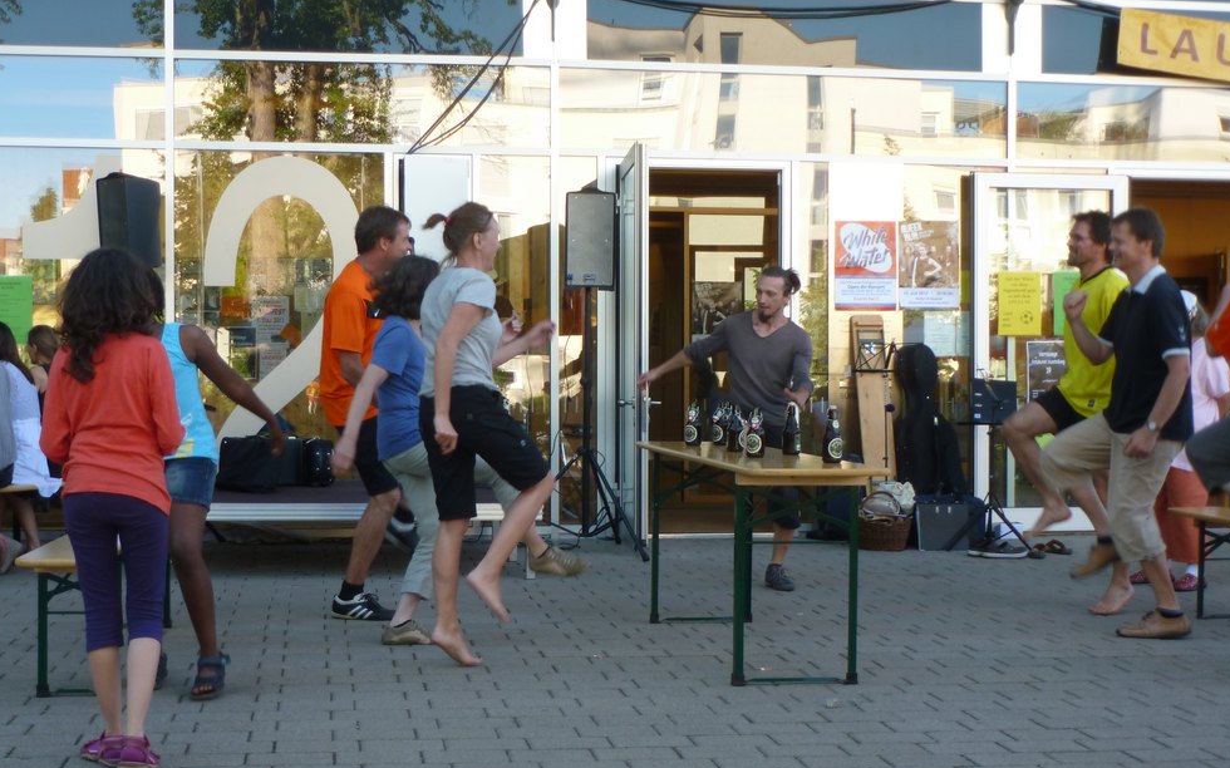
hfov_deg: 38.2
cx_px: 618
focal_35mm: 53
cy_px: 428
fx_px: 1776
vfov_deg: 24.4
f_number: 4.1
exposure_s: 1/60
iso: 125
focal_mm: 8.7
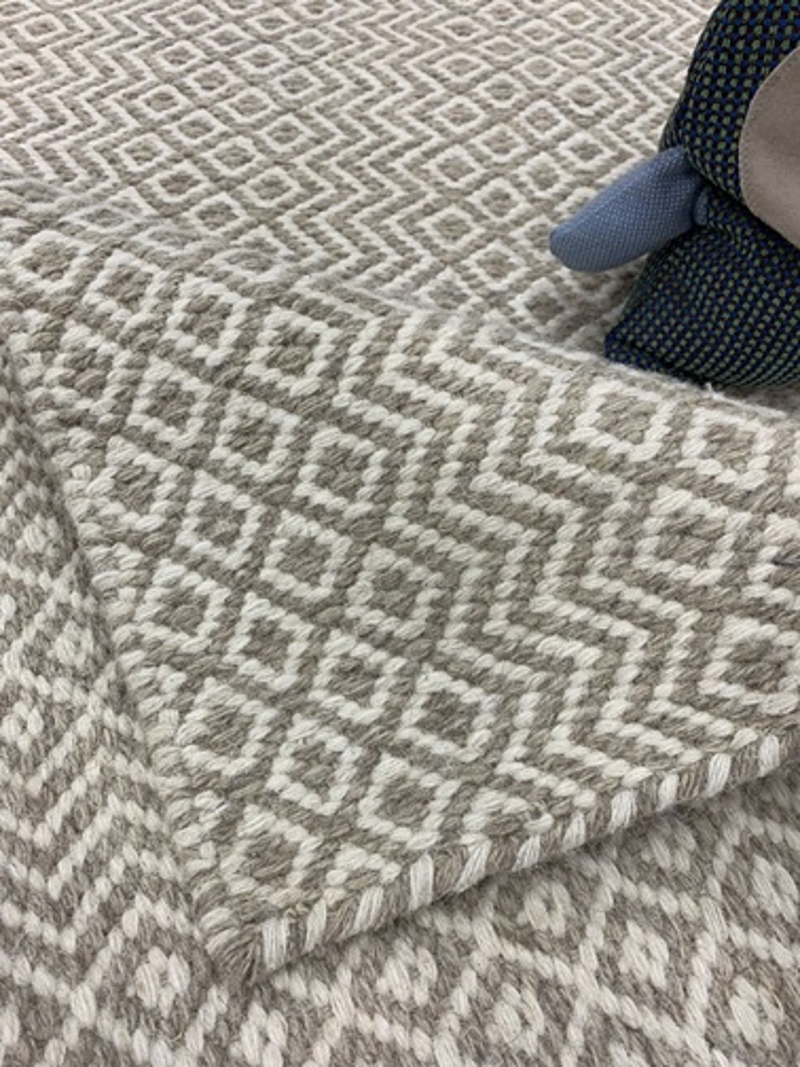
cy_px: 534
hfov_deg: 53.1
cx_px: 400
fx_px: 801
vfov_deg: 67.3
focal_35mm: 26
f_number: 1.8
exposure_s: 1/100
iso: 50
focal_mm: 4.25
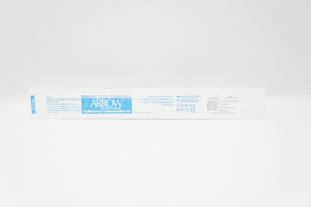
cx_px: 156
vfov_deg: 31.8
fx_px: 362
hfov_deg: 46.4
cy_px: 104
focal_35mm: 42
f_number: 4
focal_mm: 28
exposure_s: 1/80
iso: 400
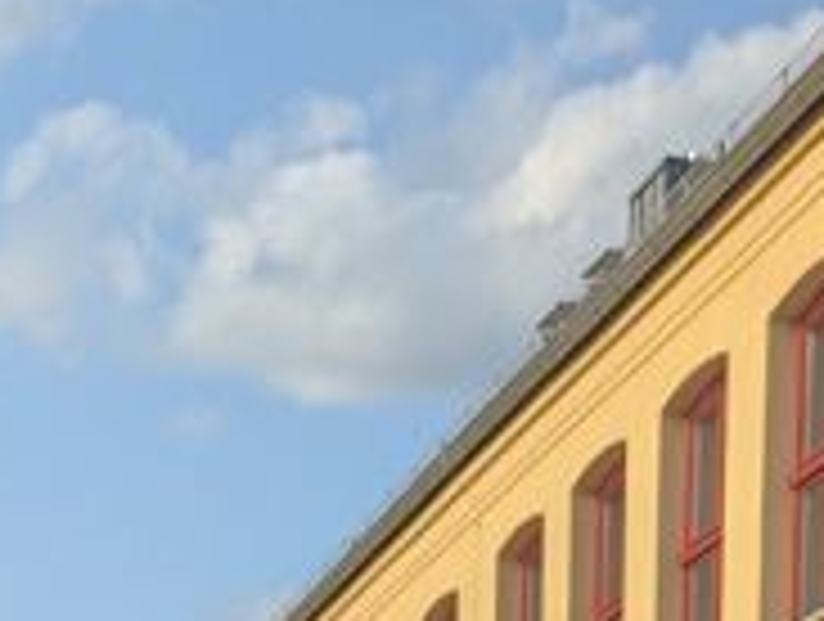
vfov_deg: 9.3
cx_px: 365
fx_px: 3196
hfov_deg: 14.7
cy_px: 1714
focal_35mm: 134
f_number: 1.85
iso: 44
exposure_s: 1/1795
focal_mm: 6.81
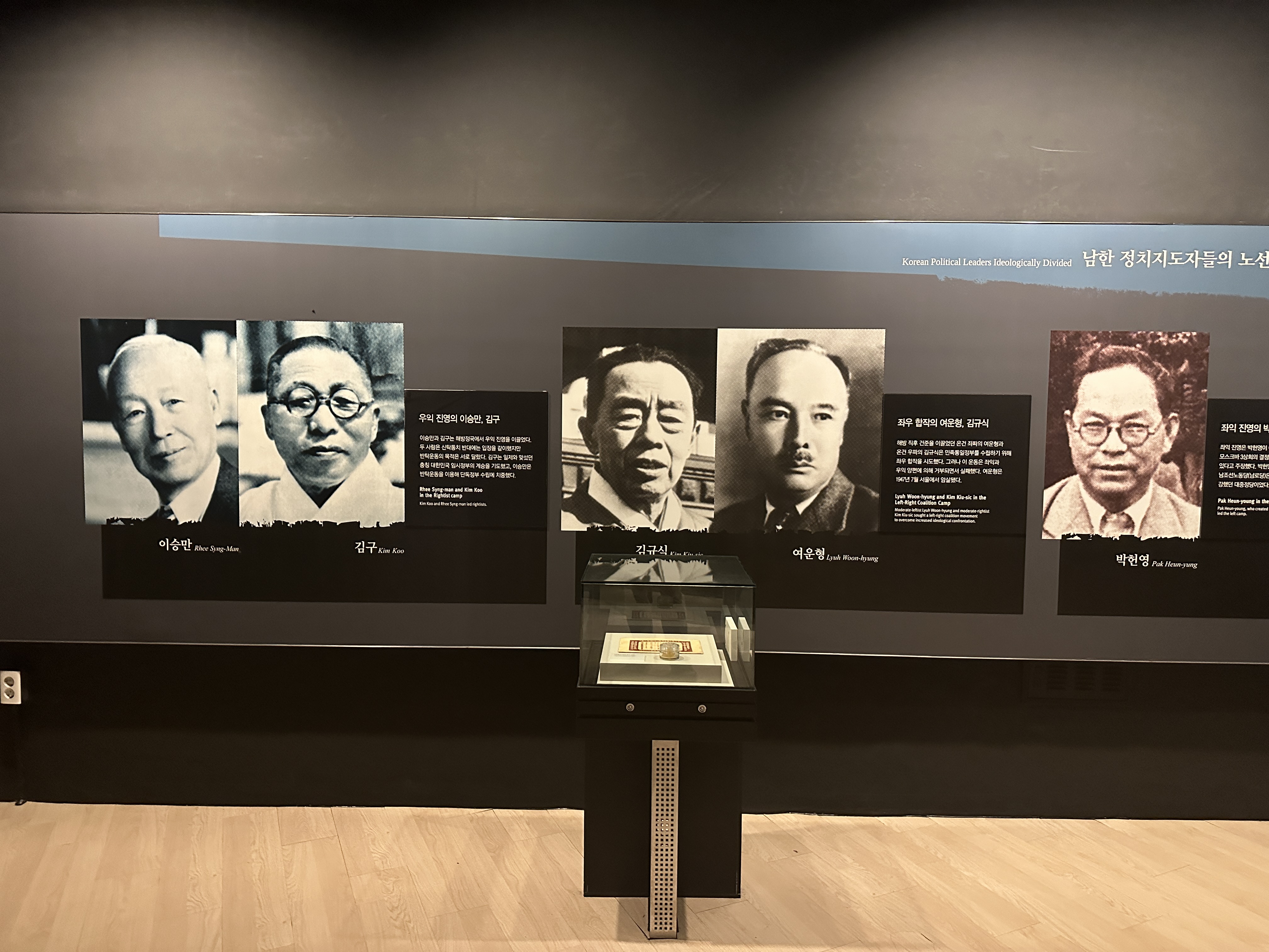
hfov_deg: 71.6
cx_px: 634
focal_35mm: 24
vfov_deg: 56.8
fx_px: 880
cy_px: 476
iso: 640
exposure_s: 1/60
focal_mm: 6.86
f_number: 1.78
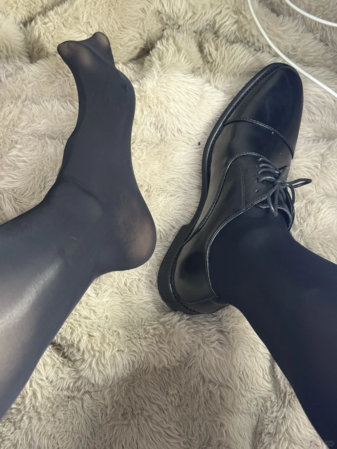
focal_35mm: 48
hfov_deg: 30.3
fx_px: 623
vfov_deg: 39.7
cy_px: 224
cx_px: 168
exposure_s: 1/32
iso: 500
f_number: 1.78
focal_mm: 6.76
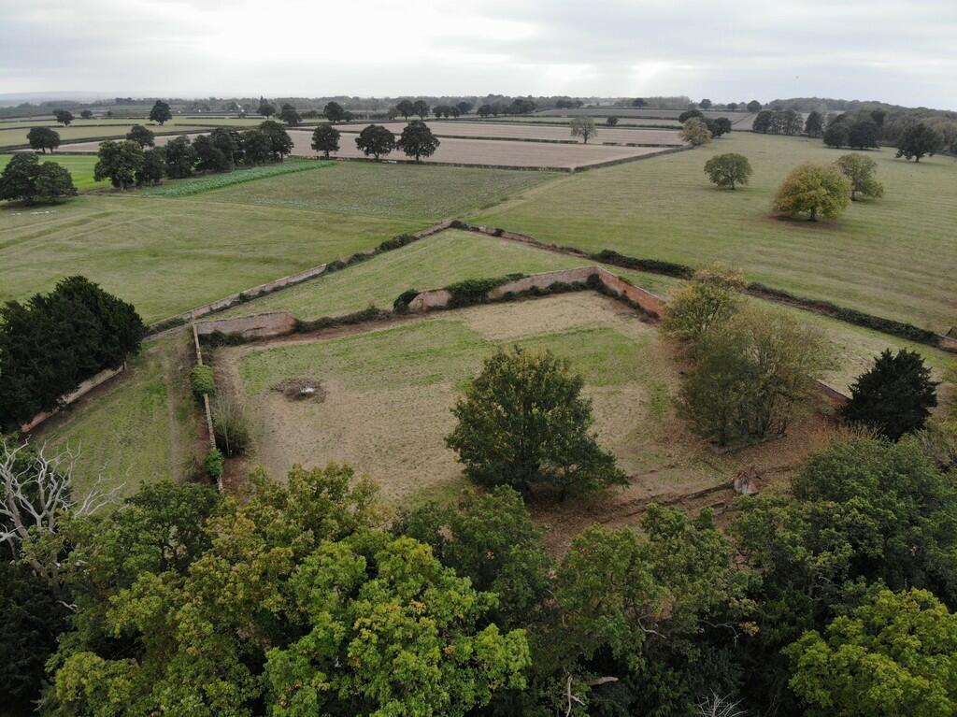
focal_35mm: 24
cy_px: 358
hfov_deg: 71.6
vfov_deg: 56.8
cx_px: 478
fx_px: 663
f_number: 2.8
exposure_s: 1/159
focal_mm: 4.5
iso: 100
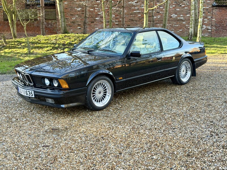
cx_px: 114
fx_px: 315
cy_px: 85
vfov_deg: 30.3
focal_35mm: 48
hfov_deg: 39.7
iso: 64
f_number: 1.78
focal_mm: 6.76
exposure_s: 1/142
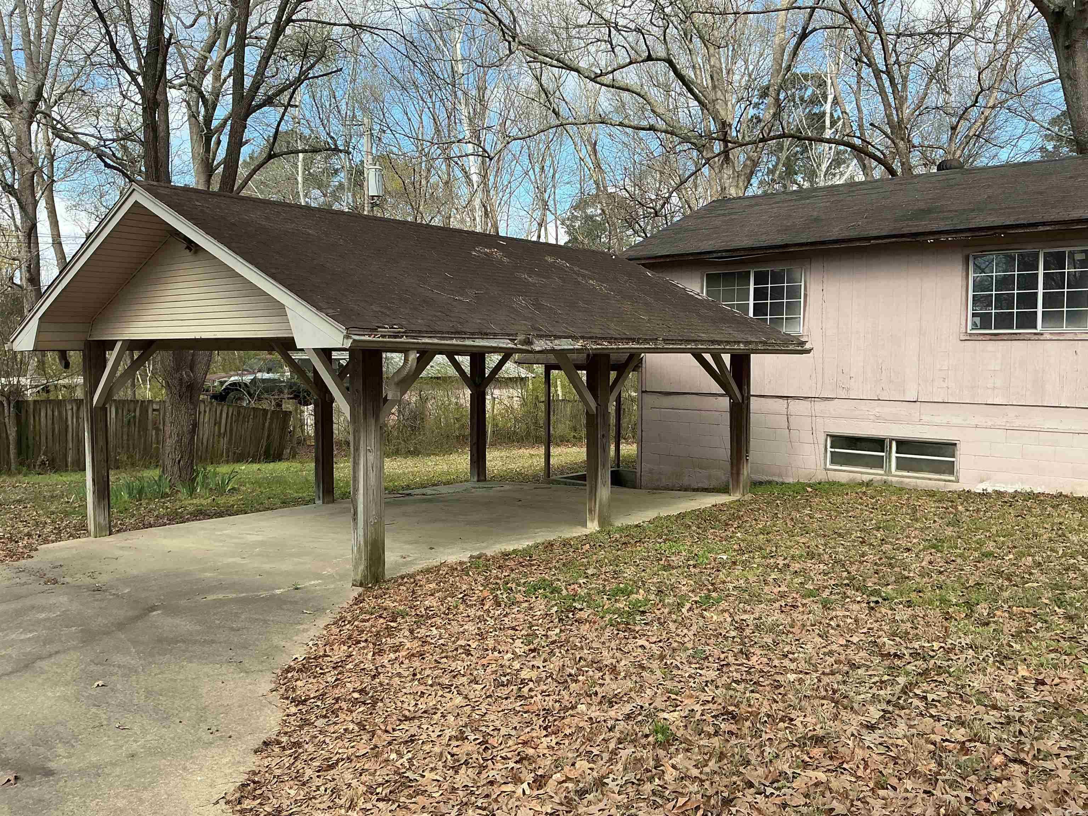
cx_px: 544
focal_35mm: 29
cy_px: 408
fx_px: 911
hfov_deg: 61.7
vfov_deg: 48.2
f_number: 1.8
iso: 25
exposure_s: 1/613
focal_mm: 3
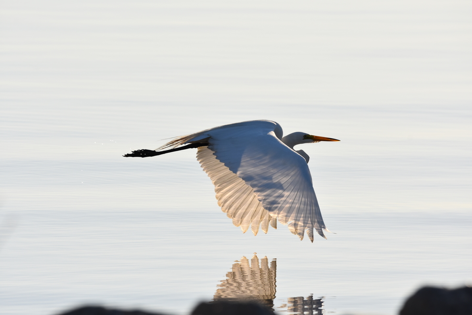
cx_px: 236
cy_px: 158
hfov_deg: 3.1
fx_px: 8849
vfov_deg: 2.0
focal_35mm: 675
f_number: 9
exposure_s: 1/1250
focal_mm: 450
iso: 400
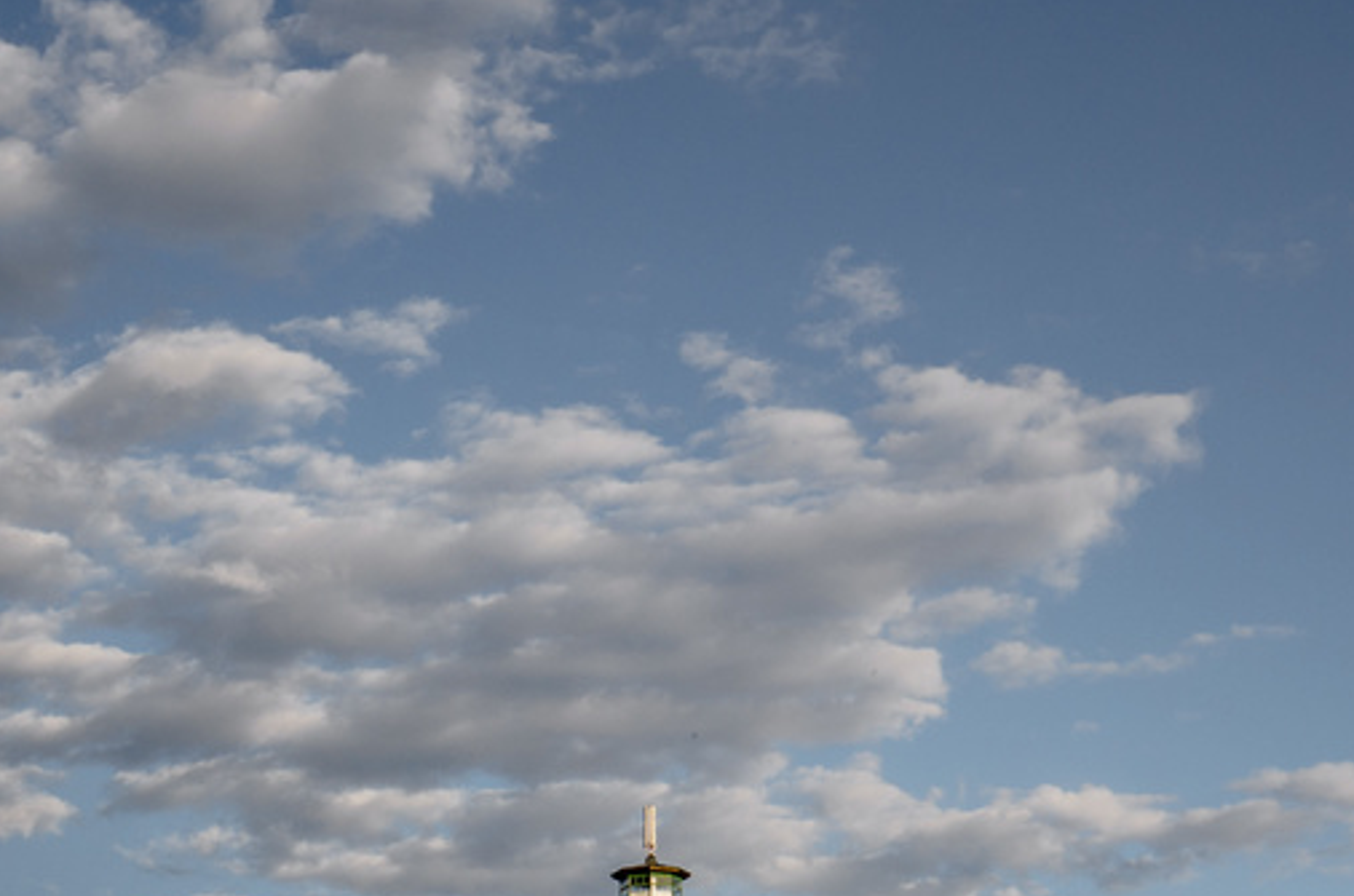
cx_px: 460
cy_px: 1146
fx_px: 3115
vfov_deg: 15.6
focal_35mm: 83
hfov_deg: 24.4
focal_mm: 20
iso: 125
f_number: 7.1
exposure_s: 1/160
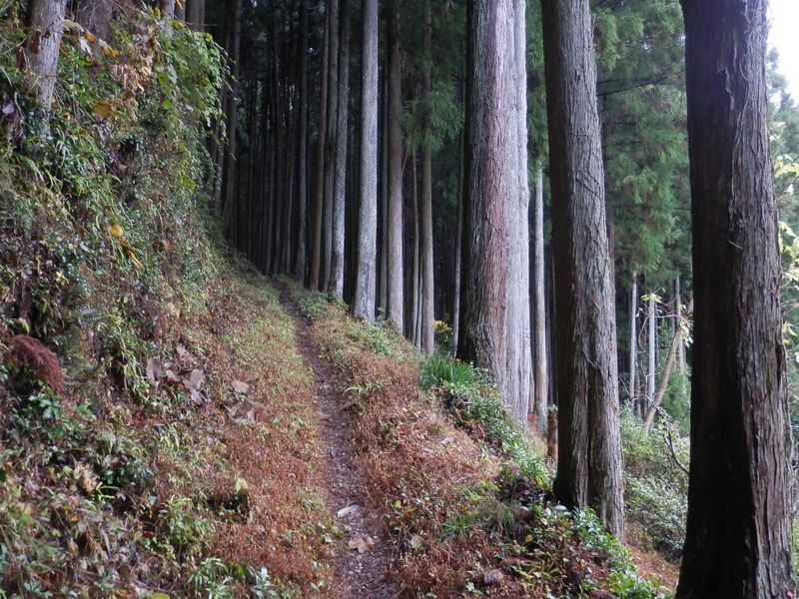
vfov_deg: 51.4
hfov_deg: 65.3
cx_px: 400
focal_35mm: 27
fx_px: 623
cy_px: 300
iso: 200
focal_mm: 5
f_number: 3.2
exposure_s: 1/25
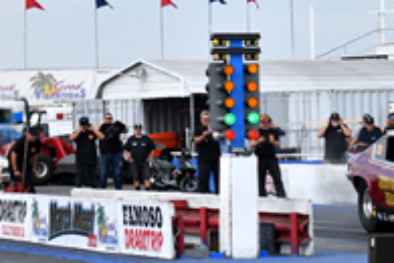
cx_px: 172
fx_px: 2944
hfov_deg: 7.7
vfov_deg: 5.1
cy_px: 174
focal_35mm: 269
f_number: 4.5
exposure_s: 1/1000
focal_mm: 70
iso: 160
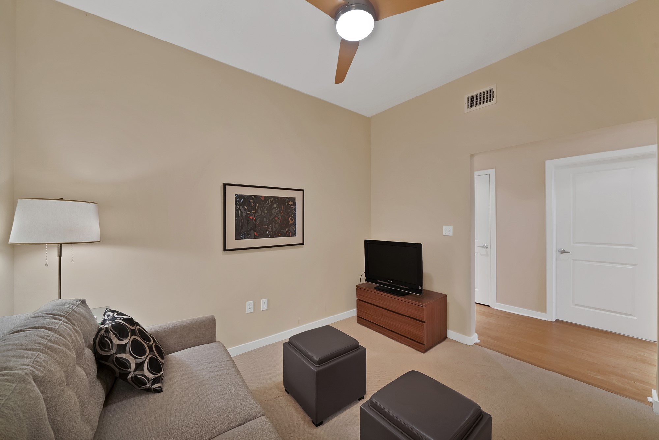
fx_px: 220
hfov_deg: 112.6
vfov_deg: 90.1
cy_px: 220
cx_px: 330
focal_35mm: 12
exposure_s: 1/1.67
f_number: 9
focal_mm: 12
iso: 640
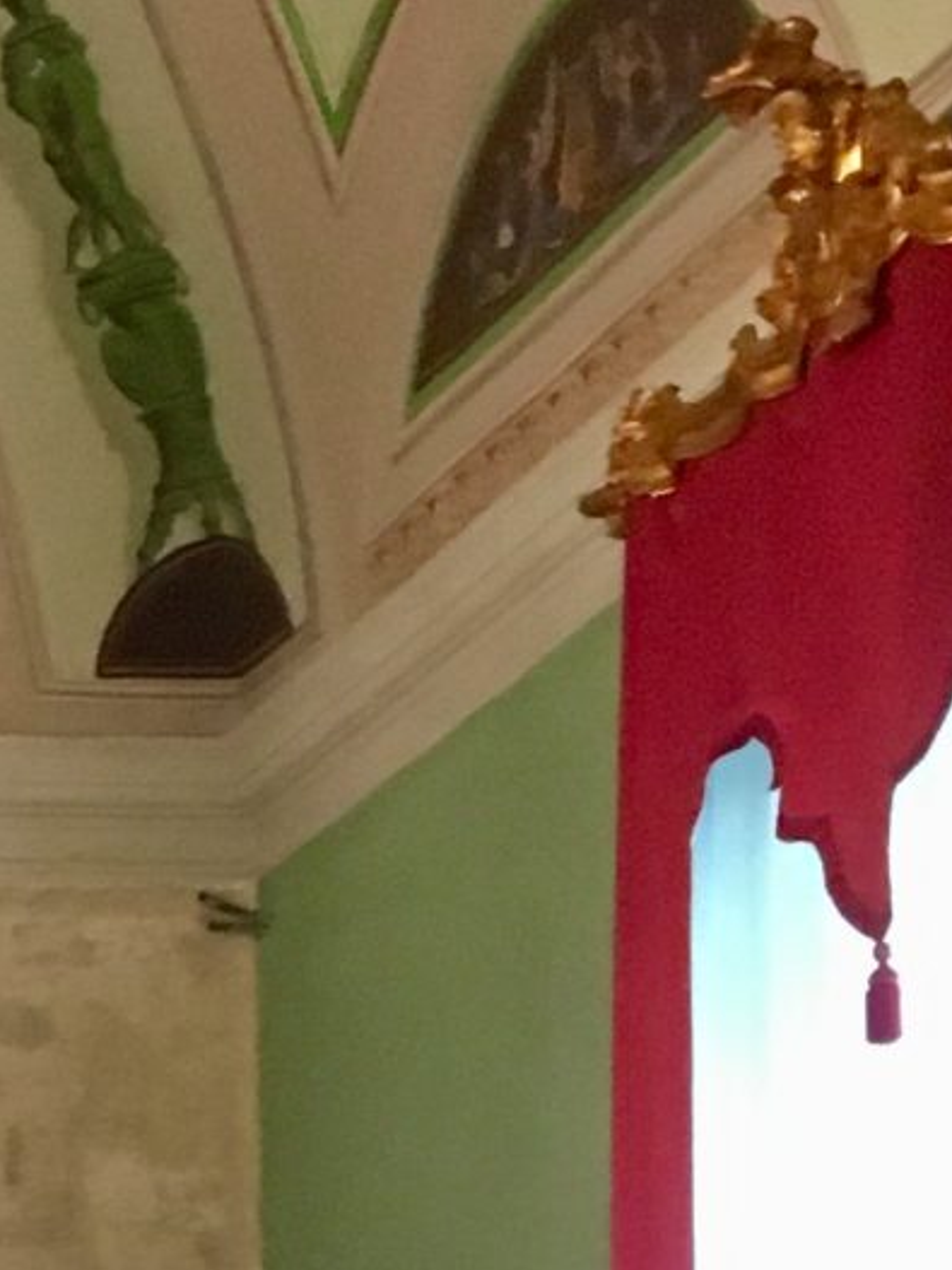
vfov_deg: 13.2
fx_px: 5172
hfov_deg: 9.8
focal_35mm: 141
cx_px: -933
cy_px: 1925
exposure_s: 1/20
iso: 200
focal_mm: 4.15
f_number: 2.2
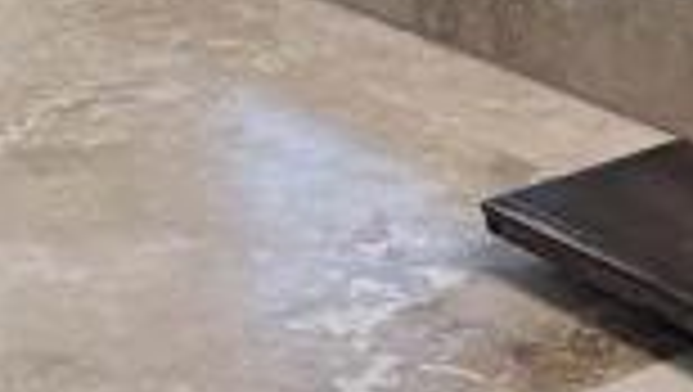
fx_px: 3201
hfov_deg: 12.3
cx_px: 243
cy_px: -536
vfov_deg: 6.7
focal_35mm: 174
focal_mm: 6.76
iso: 100
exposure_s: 1/243
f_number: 1.78
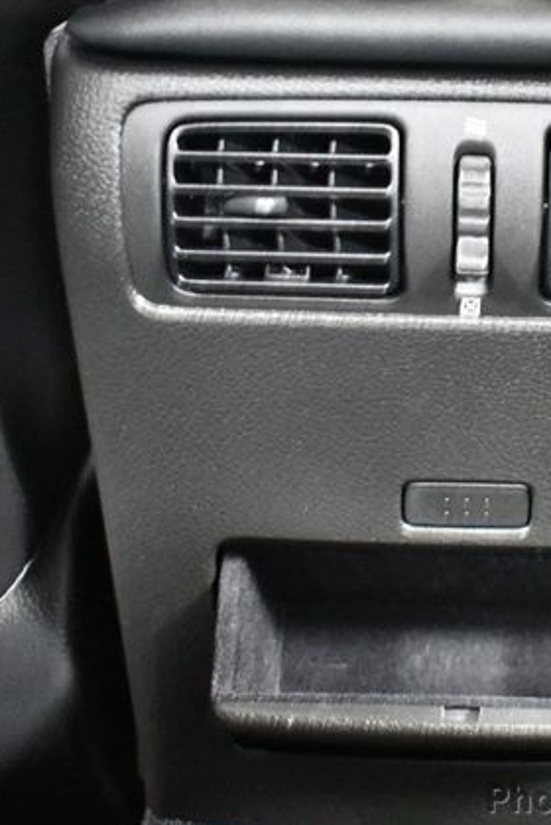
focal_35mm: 55
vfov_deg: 36.2
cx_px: 462
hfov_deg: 24.2
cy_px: 415
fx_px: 1261
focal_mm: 18
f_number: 3.5
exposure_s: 1/20
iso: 12800
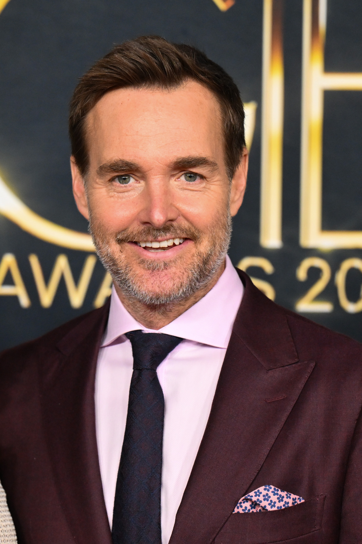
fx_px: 1569
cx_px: 181
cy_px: 272
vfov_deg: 19.6
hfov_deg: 13.2
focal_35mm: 104
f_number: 2.8
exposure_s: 1/400
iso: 1600
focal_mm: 104
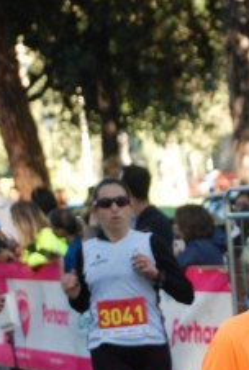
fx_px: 2134
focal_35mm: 207
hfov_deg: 6.6
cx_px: 324
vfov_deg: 9.8
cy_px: 439
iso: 1000
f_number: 5
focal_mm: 52
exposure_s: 1/320
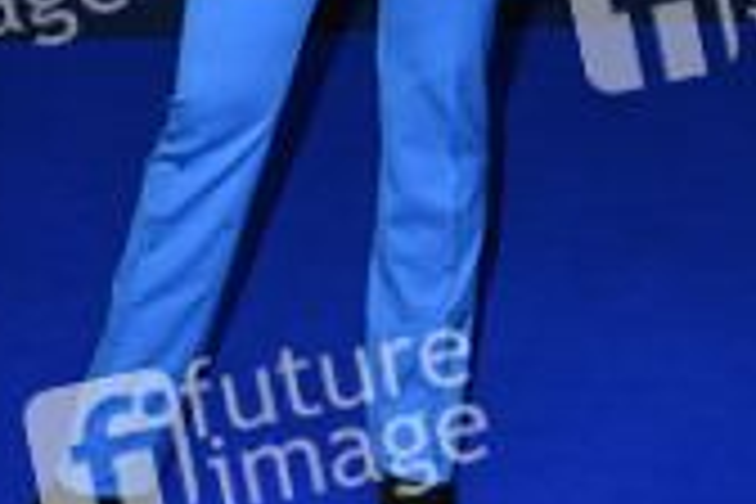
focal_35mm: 124
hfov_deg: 16.5
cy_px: -238
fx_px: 2604
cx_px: 387
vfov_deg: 10.7
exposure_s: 1/250
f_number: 6.3
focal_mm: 52
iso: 640
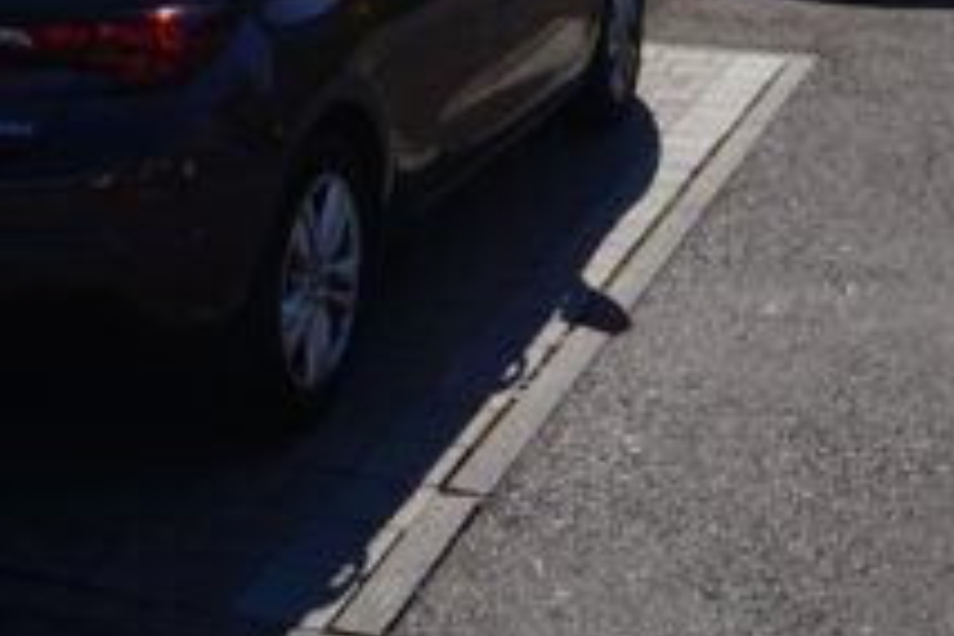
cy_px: -537
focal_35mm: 72
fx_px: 1908
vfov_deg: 15.9
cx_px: 569
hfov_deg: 28.0
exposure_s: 1/160
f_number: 14
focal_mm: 10
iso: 100
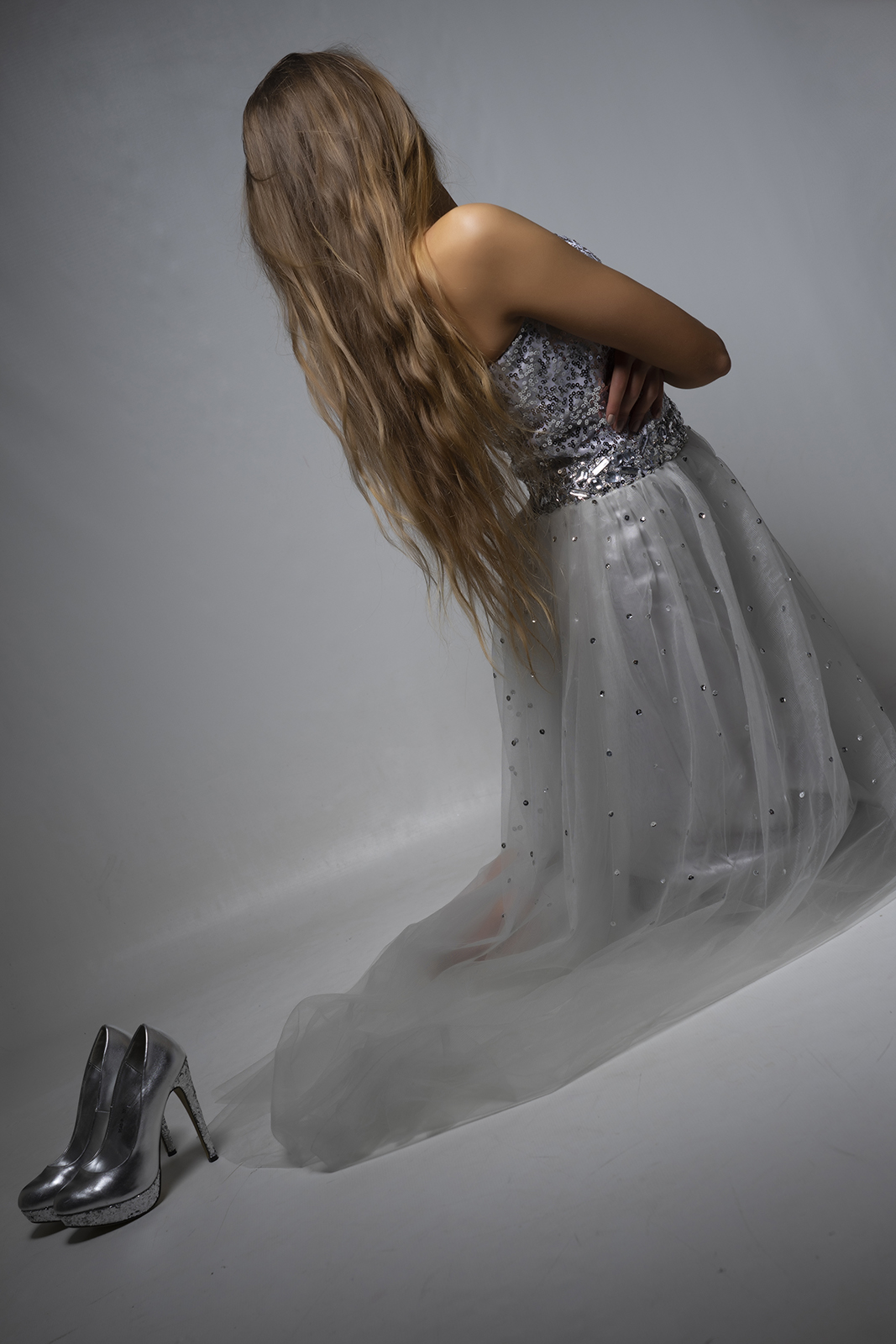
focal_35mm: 48
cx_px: 448
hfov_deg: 28.1
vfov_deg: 41.1
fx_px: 1791
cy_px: 672
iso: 100
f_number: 6.3
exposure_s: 1/200
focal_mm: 48
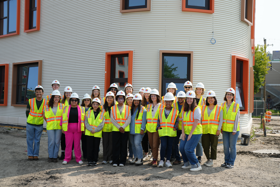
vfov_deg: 27.0
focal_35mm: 50
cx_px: 140
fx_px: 389
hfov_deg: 39.6
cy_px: 94
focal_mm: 50
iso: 100
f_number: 4.5
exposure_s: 1/500
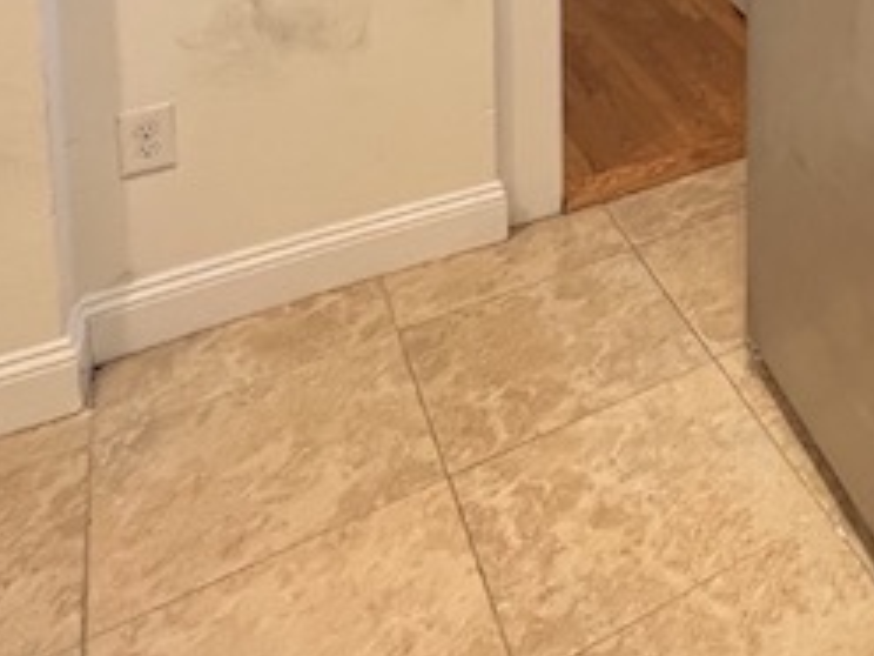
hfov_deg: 34.0
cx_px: 1100
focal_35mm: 42
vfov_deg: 26.2
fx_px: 1060
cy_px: -303
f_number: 1.8
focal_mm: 1.57
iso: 320
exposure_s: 1/60
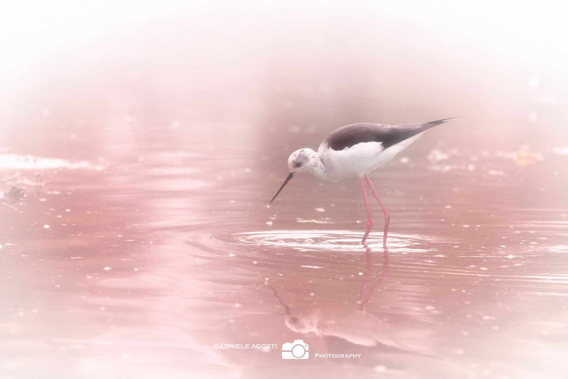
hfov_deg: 3.3
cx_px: 284
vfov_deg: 2.2
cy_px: 190
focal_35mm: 630
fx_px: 9939
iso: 1000
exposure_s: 1/3200
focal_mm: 420
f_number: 5.6
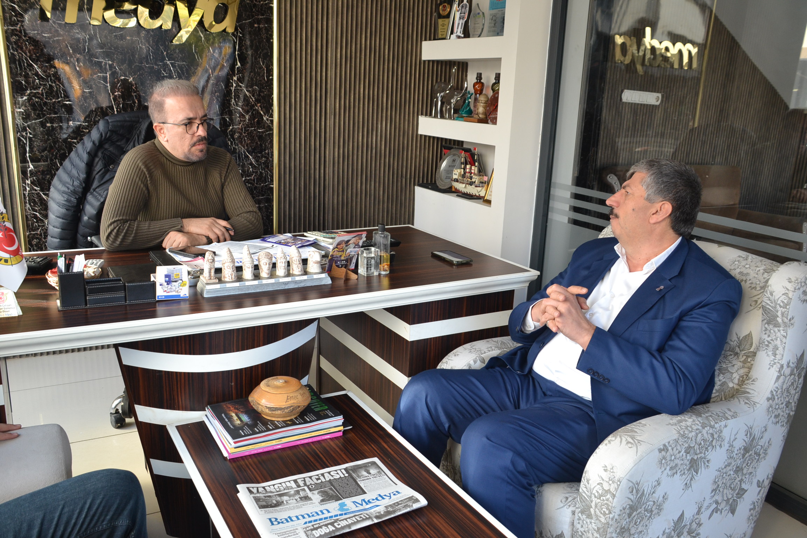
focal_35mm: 30
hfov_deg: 61.9
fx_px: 672
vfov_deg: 43.6
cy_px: 269
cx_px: 404
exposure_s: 1/60
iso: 450
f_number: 3.5
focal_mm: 20
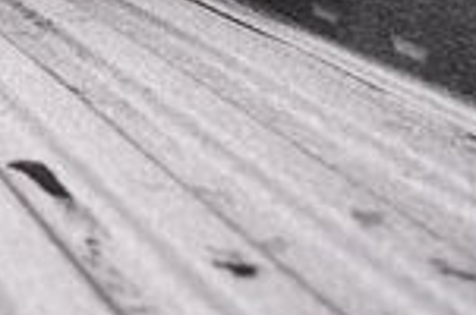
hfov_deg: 12.3
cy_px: -279
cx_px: -385
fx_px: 2019
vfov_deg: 8.5
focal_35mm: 153
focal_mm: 24
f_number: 3.2
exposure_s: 1/60
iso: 1600
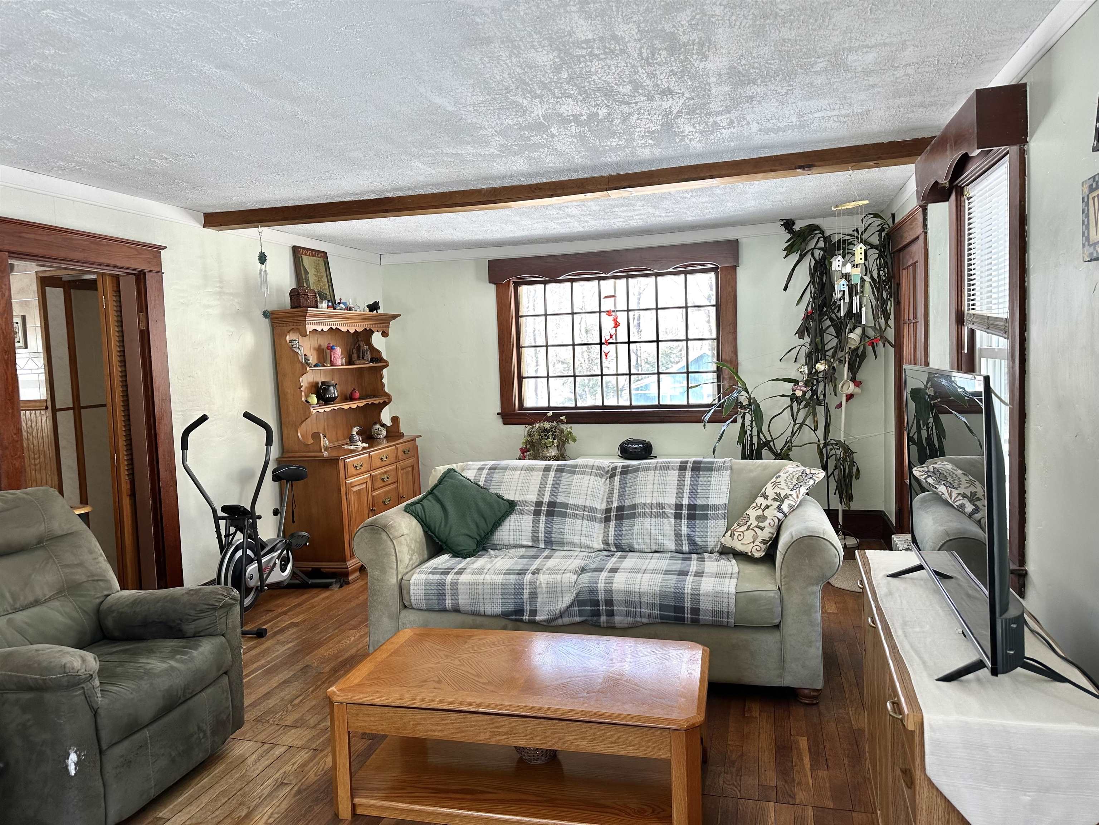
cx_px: 550
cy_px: 412
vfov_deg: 56.8
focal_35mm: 24
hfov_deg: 71.6
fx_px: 762
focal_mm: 6.86
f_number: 1.78
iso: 100
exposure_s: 1/121
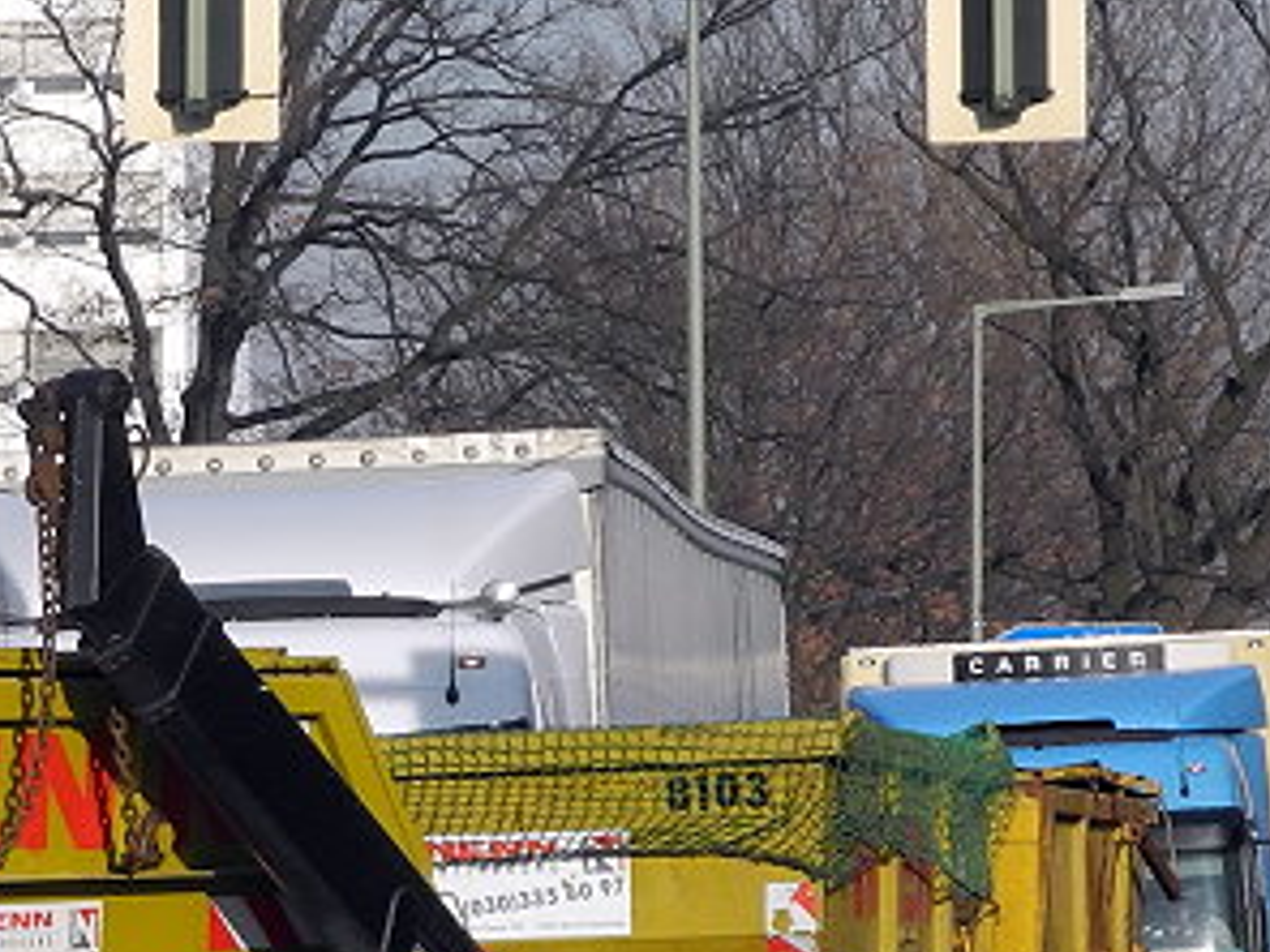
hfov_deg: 5.4
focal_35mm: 365
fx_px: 13391
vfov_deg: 4.1
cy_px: 686
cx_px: -262
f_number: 5
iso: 100
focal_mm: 28.9
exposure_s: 1/640
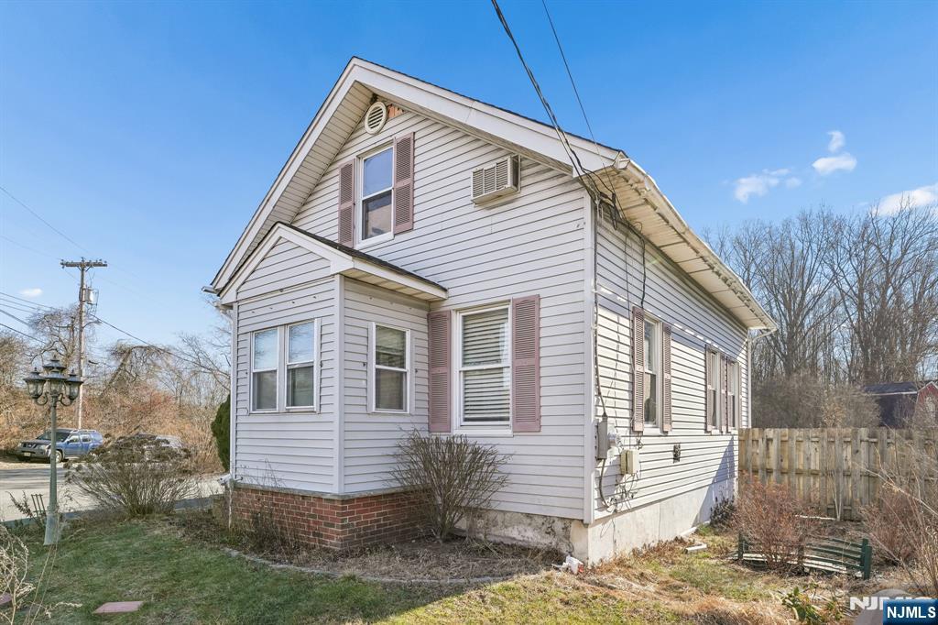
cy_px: 312
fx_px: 484
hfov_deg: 88.1
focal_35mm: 19
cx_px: 469
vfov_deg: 65.6
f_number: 8
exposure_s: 1/400
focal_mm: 18.6
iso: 200
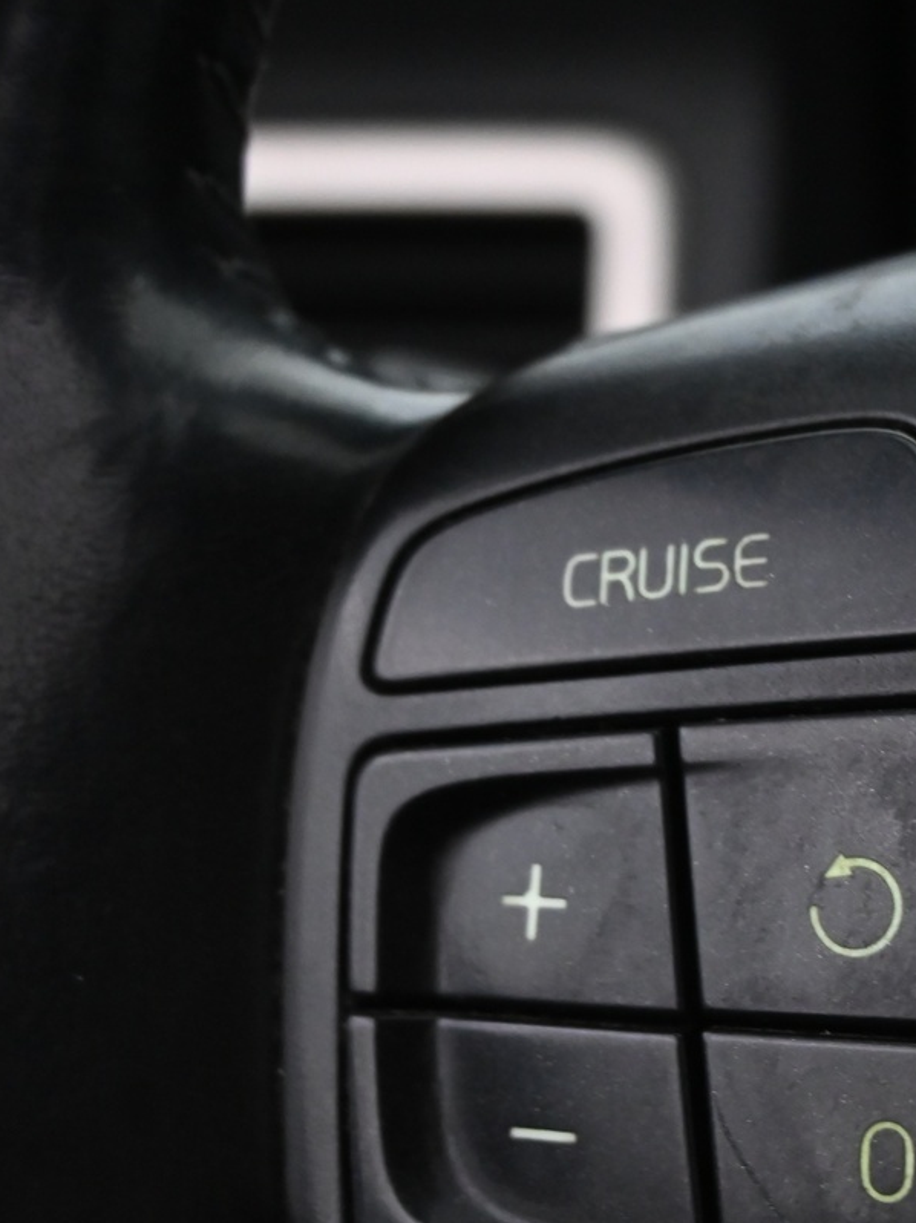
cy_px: 788
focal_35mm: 82
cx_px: 832
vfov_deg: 23.8
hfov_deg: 17.7
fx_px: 2895
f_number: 4.5
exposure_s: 1/25
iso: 1800
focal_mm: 28
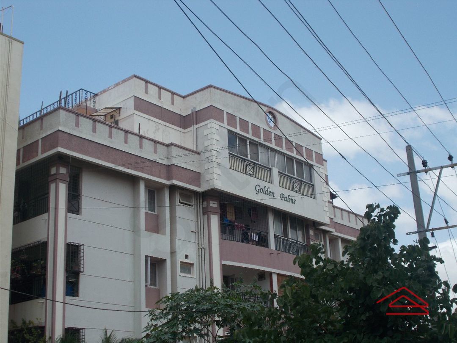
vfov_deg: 29.1
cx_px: 228
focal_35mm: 50
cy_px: 172
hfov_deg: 38.2
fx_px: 660
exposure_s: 1/100
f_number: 11.3
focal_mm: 9
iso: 80
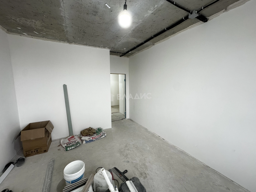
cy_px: 96
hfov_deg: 102.1
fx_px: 104
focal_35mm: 14
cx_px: 128
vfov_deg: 85.7
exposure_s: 1/100
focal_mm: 2.22
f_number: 2.2
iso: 125
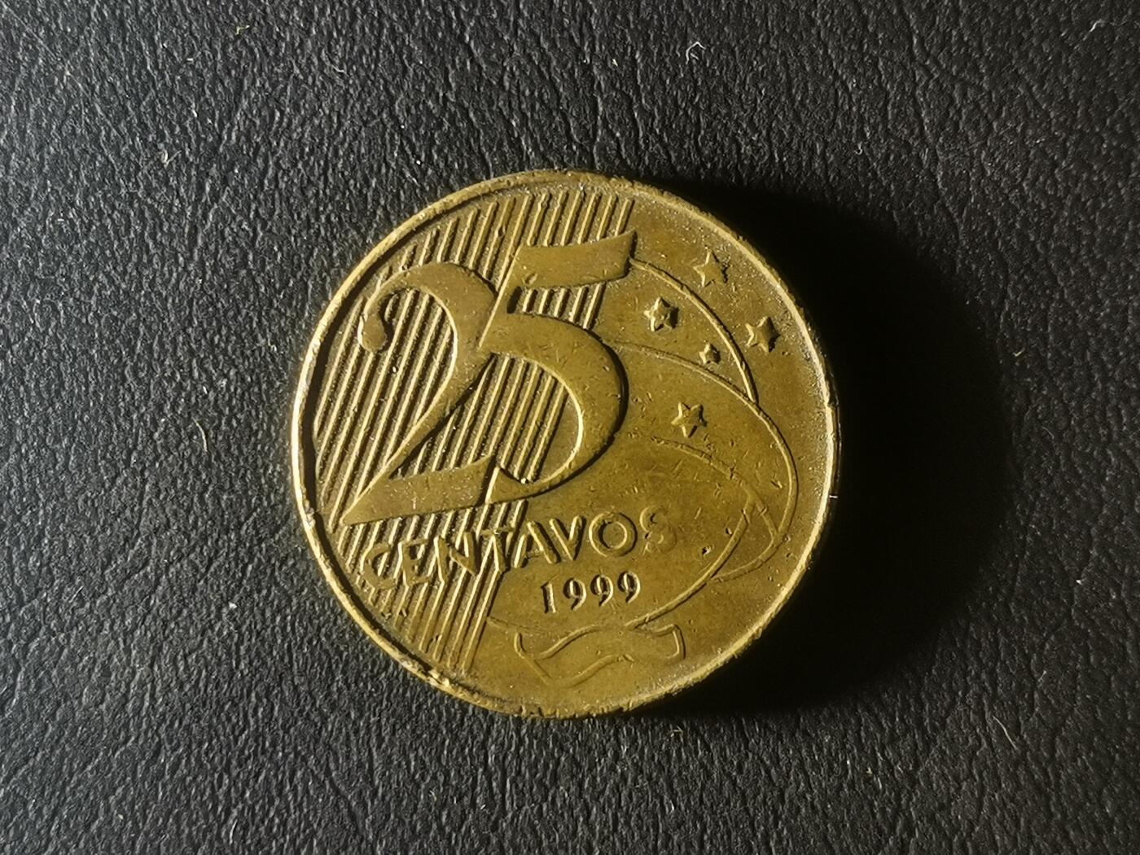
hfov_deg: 26.3
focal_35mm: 74
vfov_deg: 19.9
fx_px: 2437
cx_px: 570
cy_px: 428
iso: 50
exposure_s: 1/481
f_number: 1.8
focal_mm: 4.75
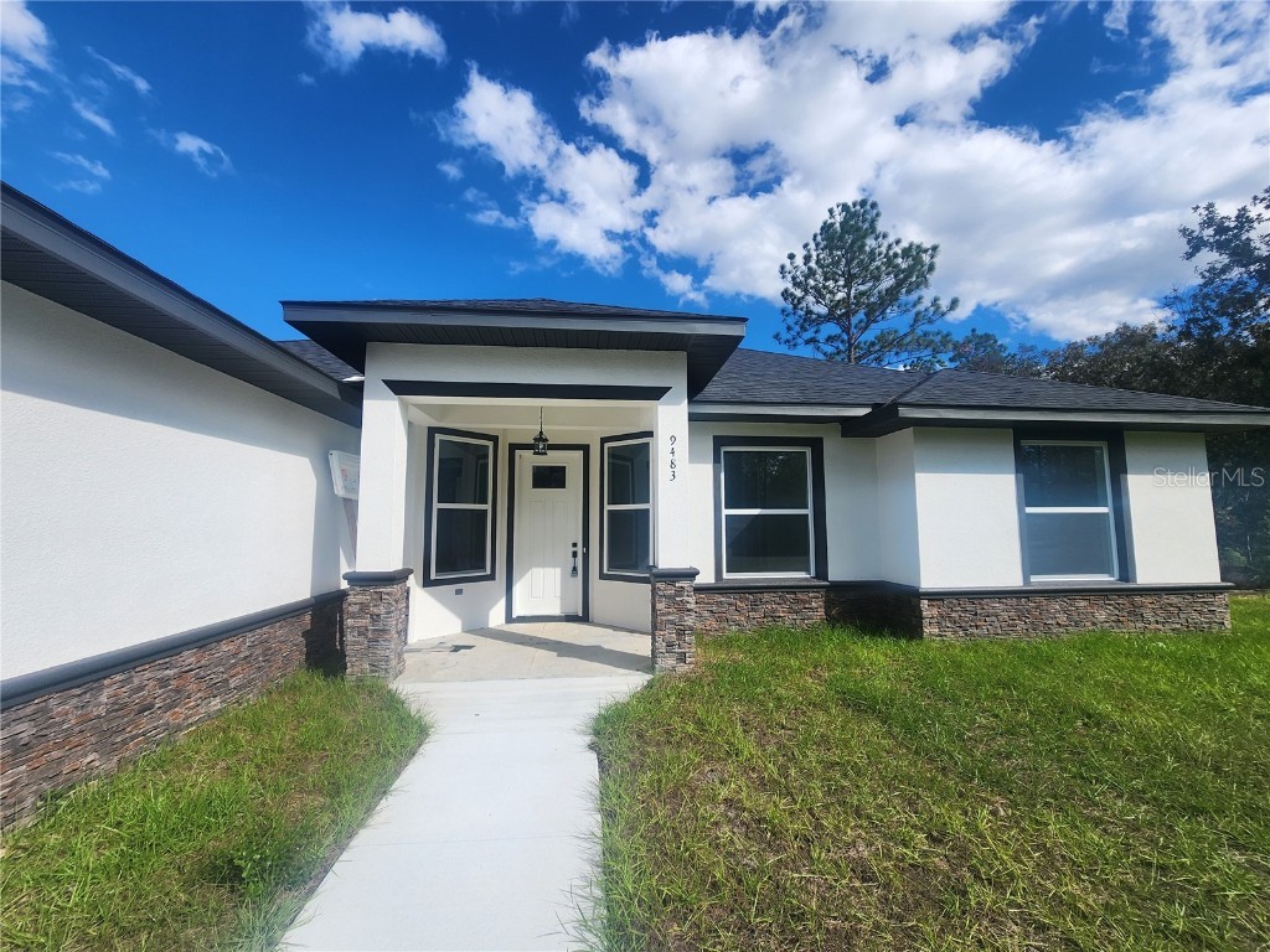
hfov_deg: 106.2
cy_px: 476
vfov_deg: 89.9
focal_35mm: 13
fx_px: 477
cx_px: 635
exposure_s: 1/2524
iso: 50
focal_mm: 2.2
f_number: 2.2
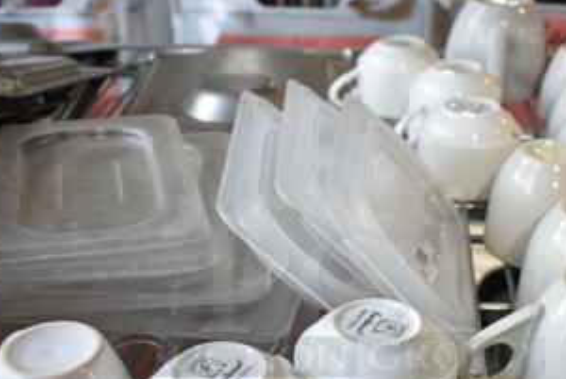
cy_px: 277
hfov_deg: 32.7
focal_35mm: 61
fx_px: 960
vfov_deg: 22.2
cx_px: 336
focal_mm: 20
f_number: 3.5
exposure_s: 1/60
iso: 220
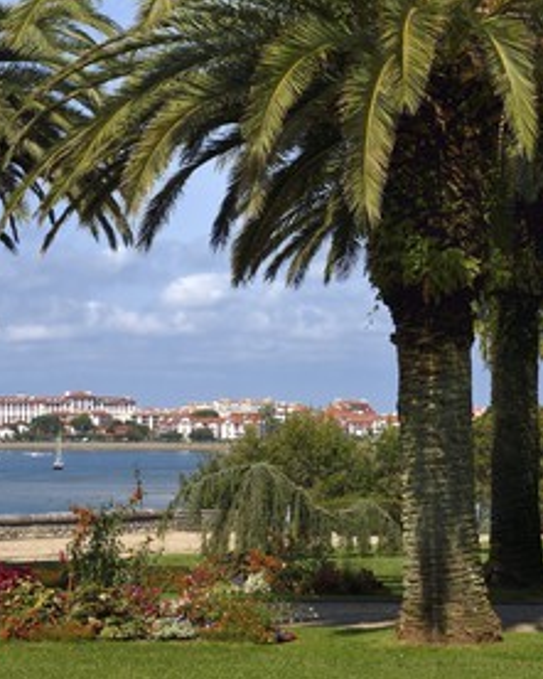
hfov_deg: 15.4
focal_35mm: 100
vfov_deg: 19.2
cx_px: 192
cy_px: 342
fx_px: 2008
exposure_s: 1/250
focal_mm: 70
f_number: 14
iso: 200
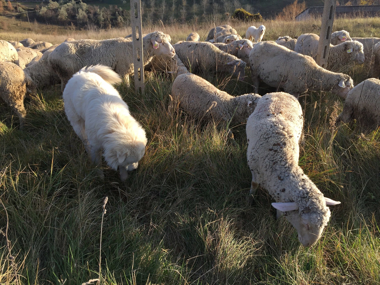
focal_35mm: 29
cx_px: 190
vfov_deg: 48.2
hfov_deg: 61.7
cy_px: 142
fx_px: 318
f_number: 2.2
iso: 32
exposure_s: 1/501
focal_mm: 4.15
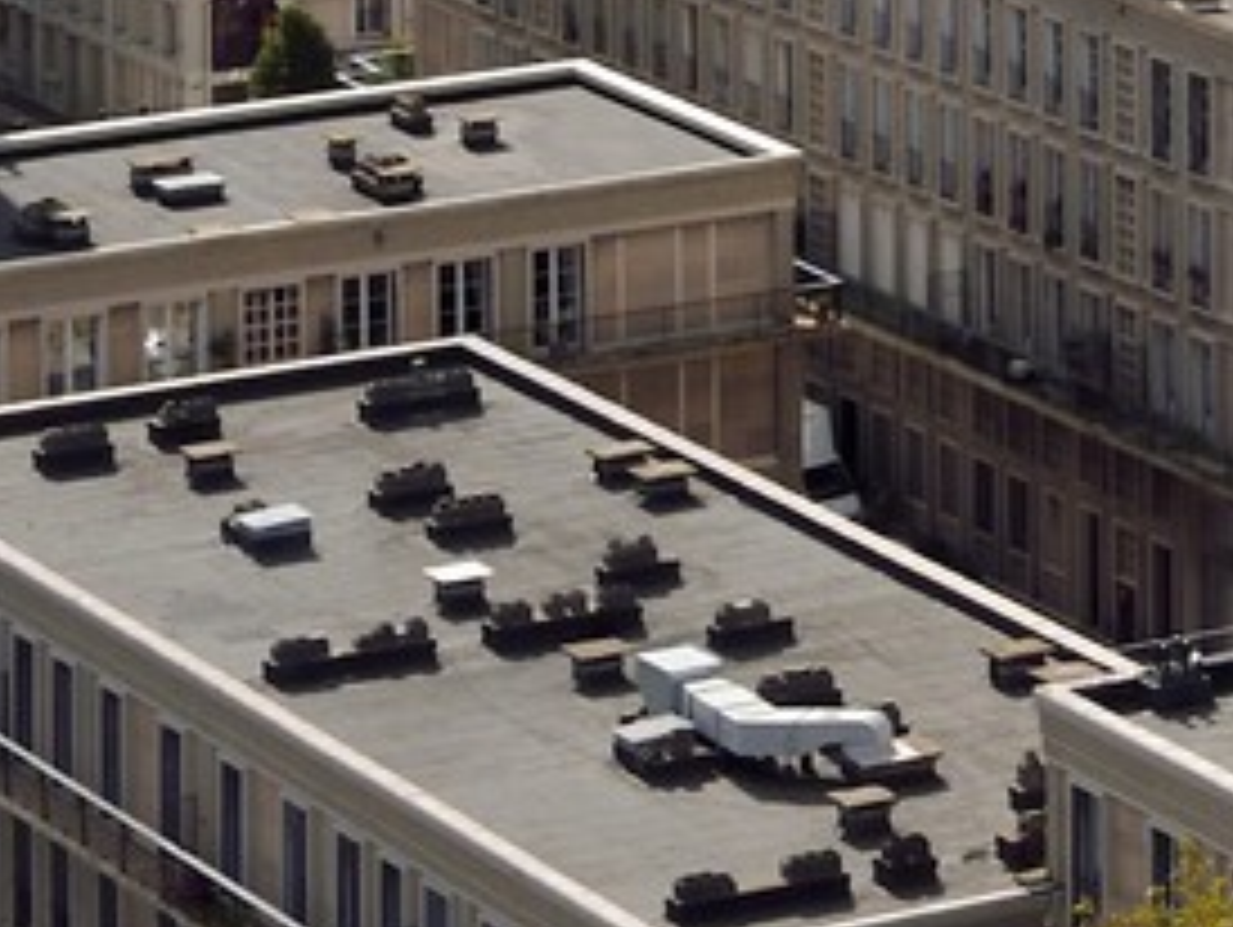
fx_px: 9982
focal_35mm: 280
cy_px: -1192
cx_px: 3231
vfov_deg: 5.2
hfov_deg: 6.6
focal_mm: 50
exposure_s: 1/250
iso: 200
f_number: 14
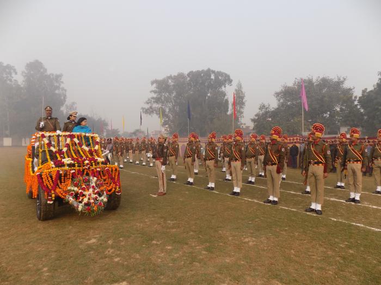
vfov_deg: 58.9
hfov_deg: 73.9
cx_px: 190
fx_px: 253
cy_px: 142
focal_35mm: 23
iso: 80
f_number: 3.1
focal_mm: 4
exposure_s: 1/400
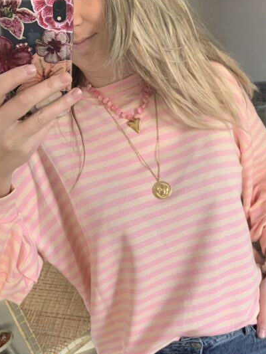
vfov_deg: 47.1
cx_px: 153
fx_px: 399
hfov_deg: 36.8
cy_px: 236
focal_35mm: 39
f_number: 1.8
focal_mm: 4.25
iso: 200
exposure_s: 1/60
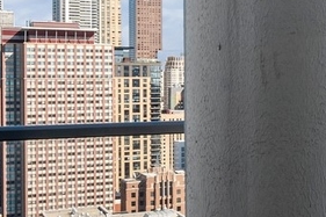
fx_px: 733
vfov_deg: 16.5
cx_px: 644
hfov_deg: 17.9
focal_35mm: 81
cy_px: 8
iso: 100
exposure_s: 1/60
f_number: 11
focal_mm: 14
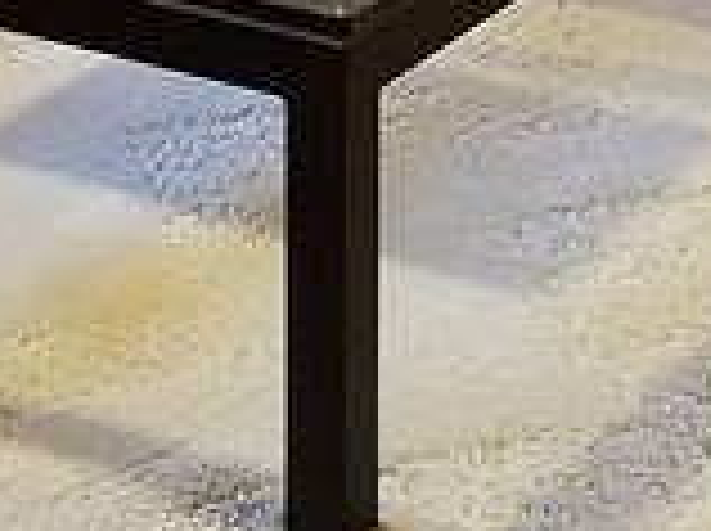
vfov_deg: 8.3
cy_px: -580
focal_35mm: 169
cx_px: 414
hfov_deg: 11.7
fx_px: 3466
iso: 250
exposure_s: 1/24
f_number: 1.7
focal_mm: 4.2
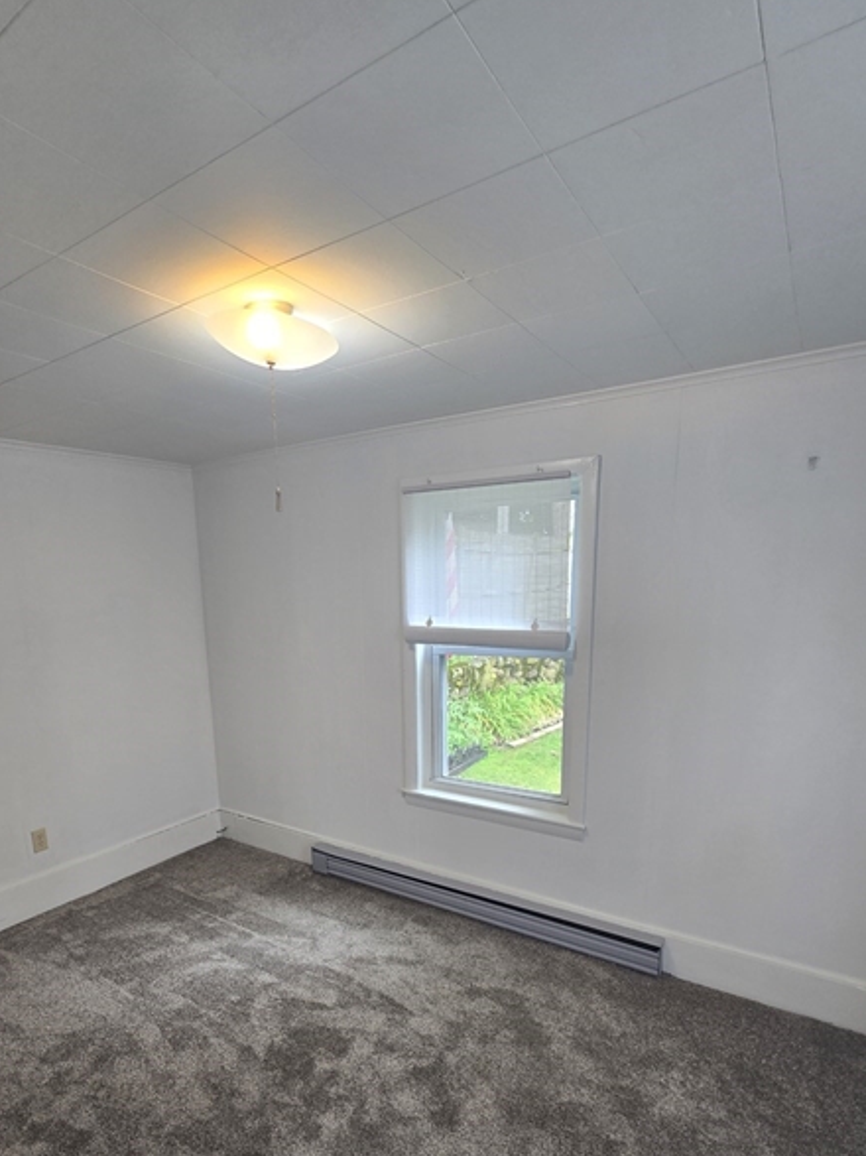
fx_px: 567
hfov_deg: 74.4
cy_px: 731
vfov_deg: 89.0
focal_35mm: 17
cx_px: 382
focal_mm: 2.2
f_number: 2.2
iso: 80
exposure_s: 1/60
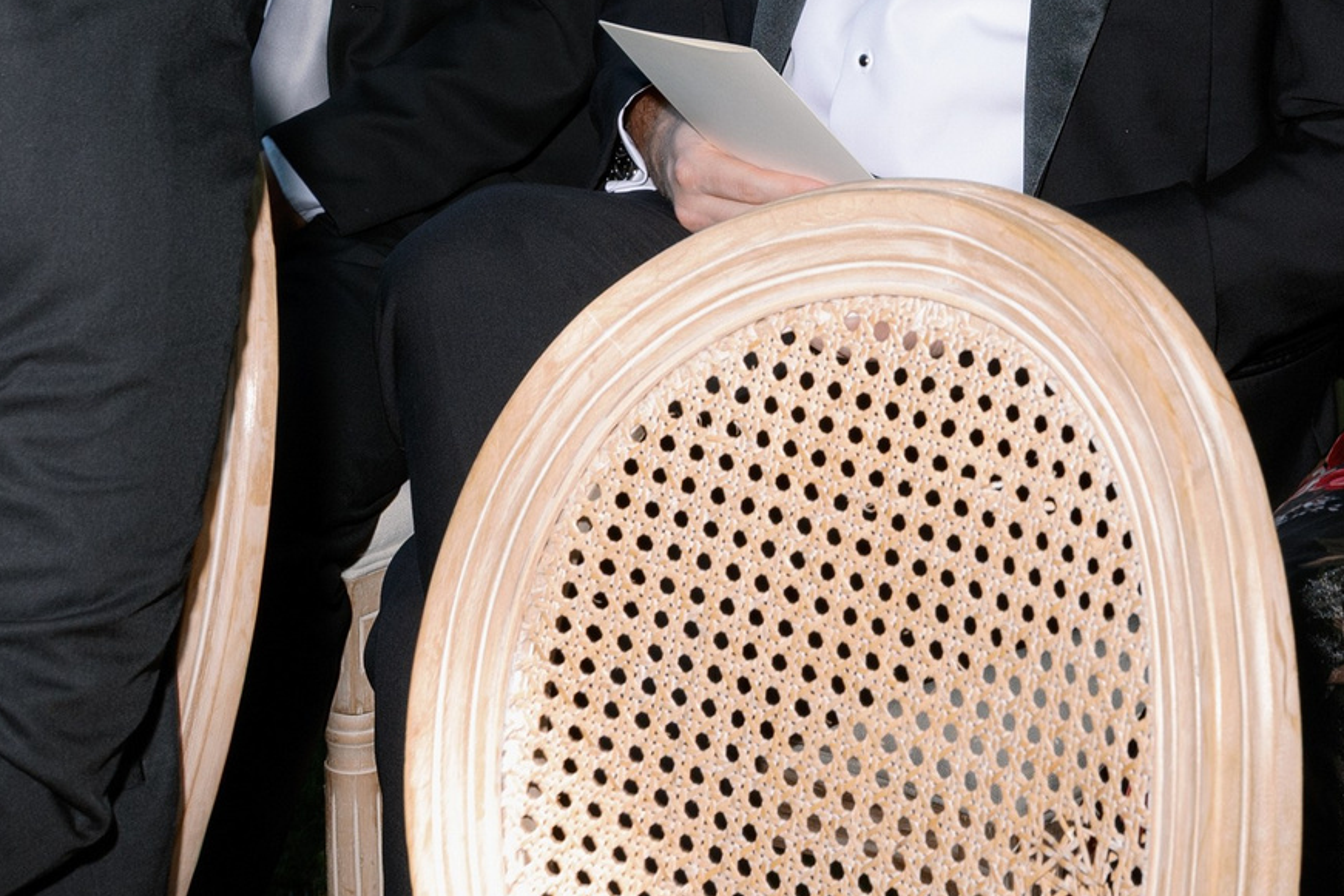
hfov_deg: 21.0
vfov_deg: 13.5
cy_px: -309
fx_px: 3622
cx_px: 733
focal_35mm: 97
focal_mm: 33
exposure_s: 1/160
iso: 160
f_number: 8
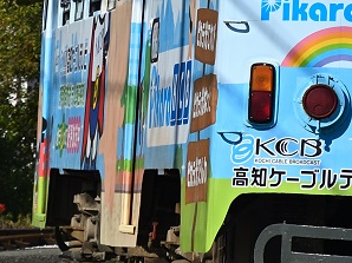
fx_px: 5164
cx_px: 254
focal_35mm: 508
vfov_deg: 2.9
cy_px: -189
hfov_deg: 3.9
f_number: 7.1
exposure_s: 1/1000
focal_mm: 75
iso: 100
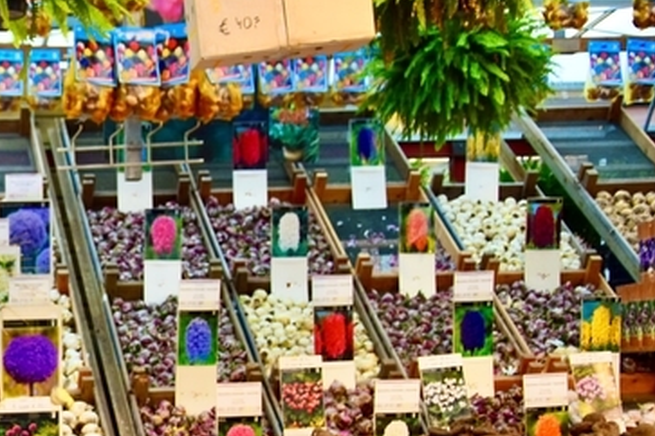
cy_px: 396
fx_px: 1565
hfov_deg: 22.5
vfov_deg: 15.7
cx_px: -45
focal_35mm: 86
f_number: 4.5
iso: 400
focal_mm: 26
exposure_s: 1/80
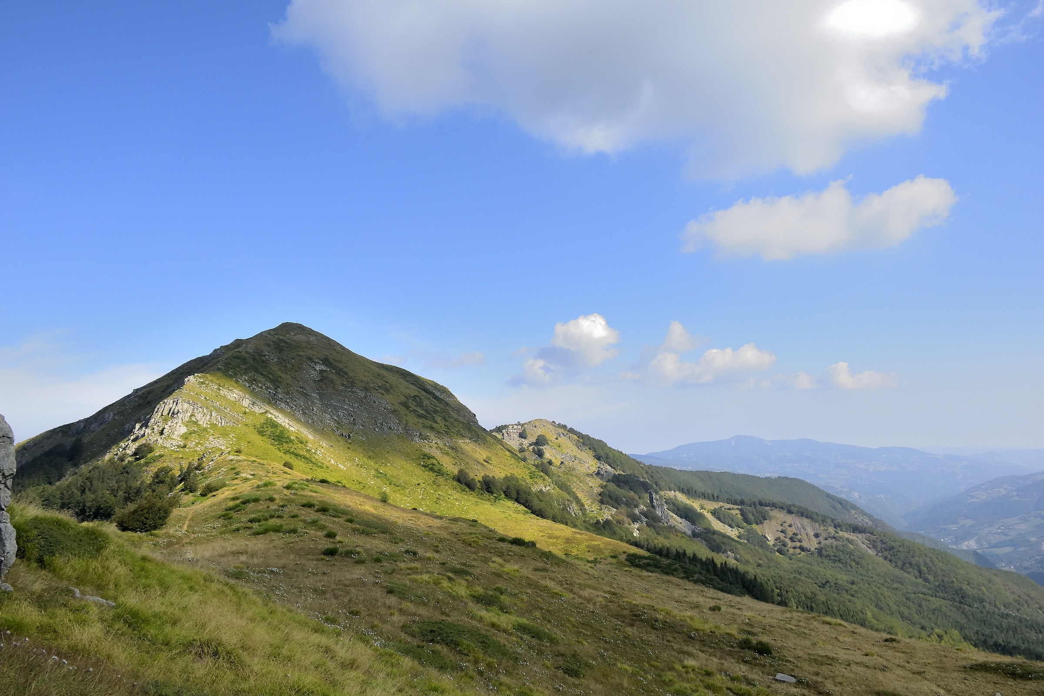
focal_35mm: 27
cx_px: 522
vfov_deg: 47.9
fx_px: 783
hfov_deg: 67.4
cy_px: 348
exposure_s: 1/1600
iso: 1250
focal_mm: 18
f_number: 14
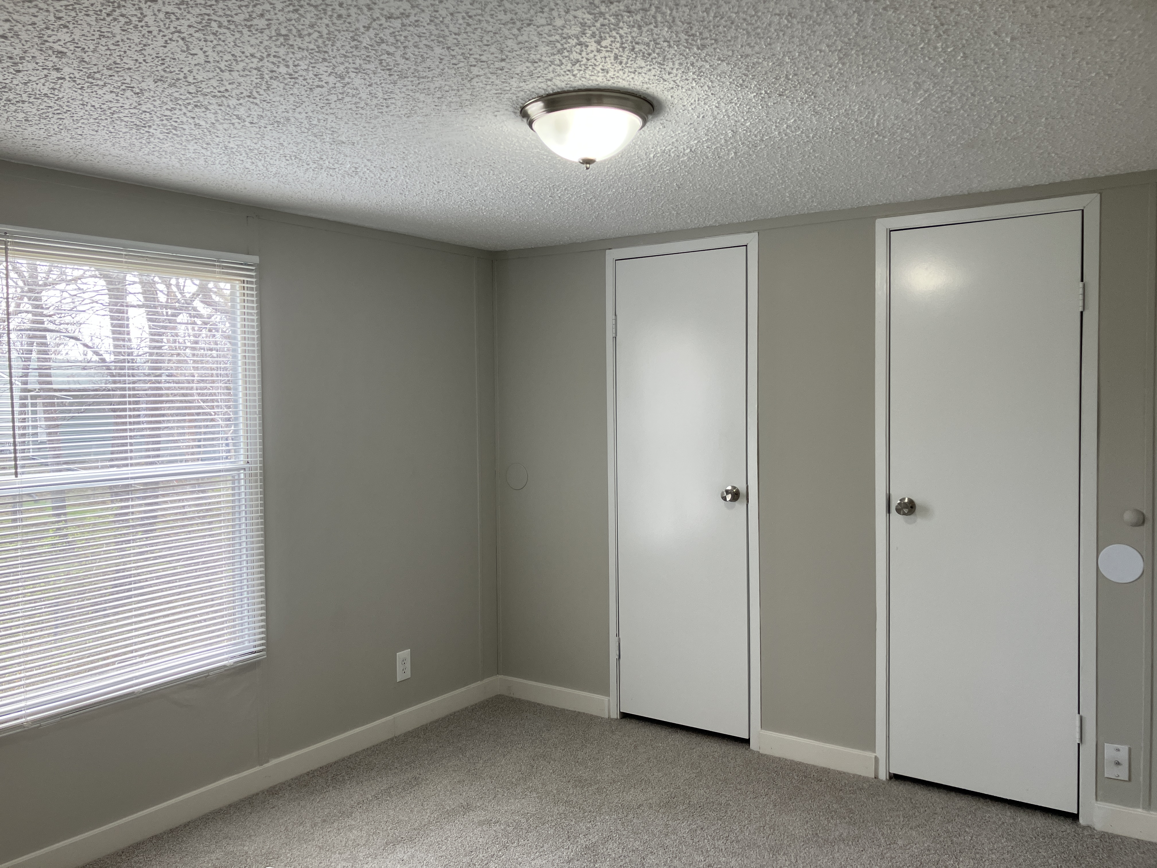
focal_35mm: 28
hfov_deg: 63.4
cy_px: 434
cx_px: 578
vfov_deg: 49.7
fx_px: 936
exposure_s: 1/60
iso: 40
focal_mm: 3.99
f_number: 1.8
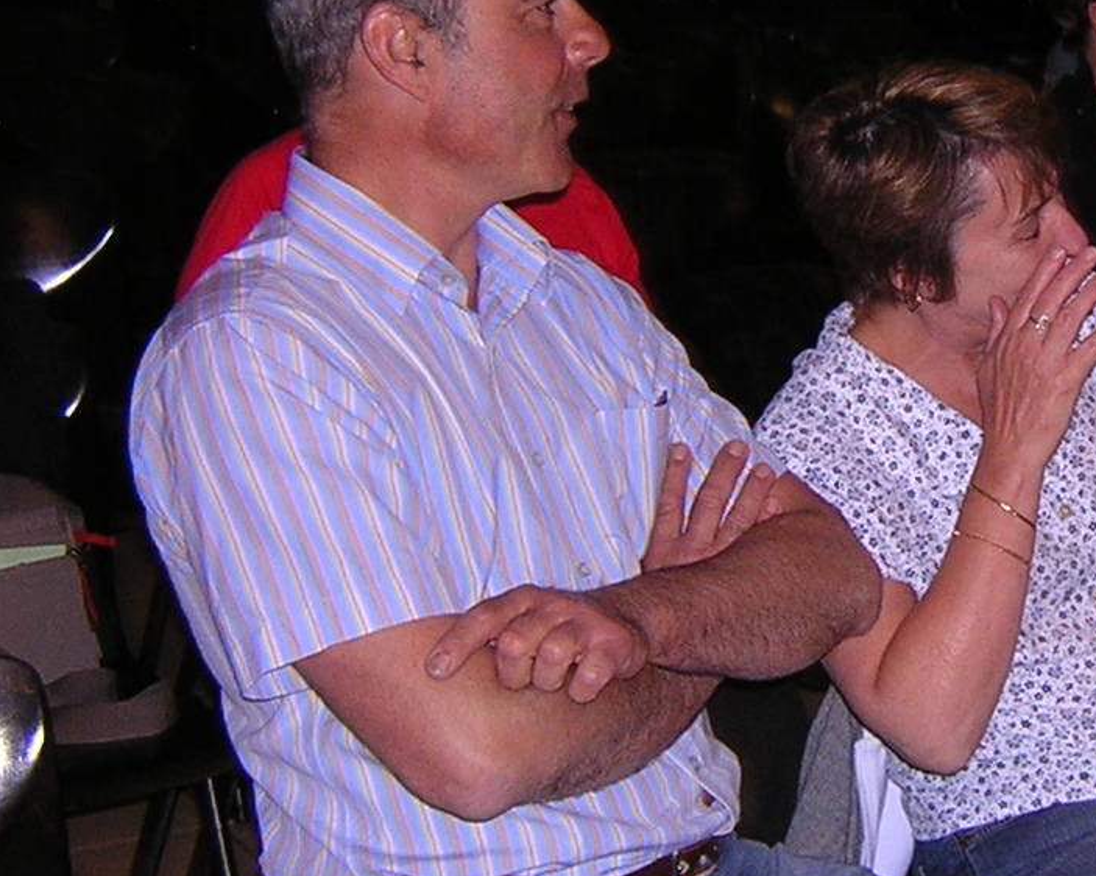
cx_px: 1043
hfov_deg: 23.1
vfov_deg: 19.0
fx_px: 2594
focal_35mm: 80
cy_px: 206
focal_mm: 4.7
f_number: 2.6
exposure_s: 1/60.1
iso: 173
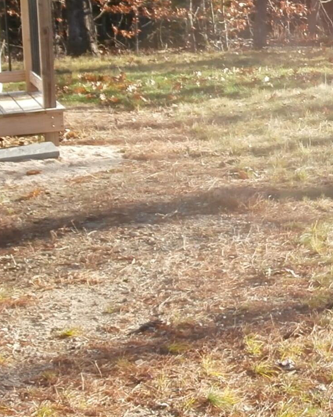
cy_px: 13
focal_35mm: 95
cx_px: 418
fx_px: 1170
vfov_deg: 19.6
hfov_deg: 15.5
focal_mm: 5.36
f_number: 3.5
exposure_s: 1/160
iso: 100
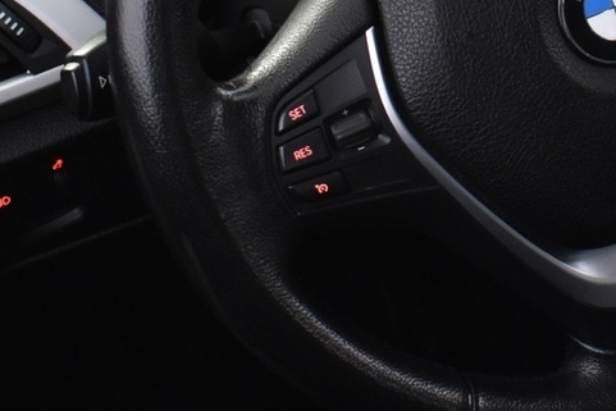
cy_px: -5
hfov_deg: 19.5
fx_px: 1729
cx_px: 642
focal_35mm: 101
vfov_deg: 13.4
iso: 1250
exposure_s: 1/8
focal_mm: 20
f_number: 5.6
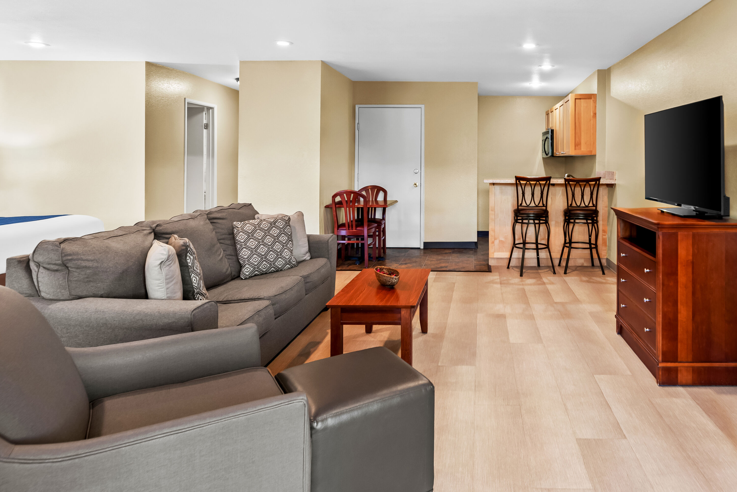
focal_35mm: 17
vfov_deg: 70.5
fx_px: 348
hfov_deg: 93.3
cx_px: 368
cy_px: 246
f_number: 7.1
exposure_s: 1/2
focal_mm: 17
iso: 200
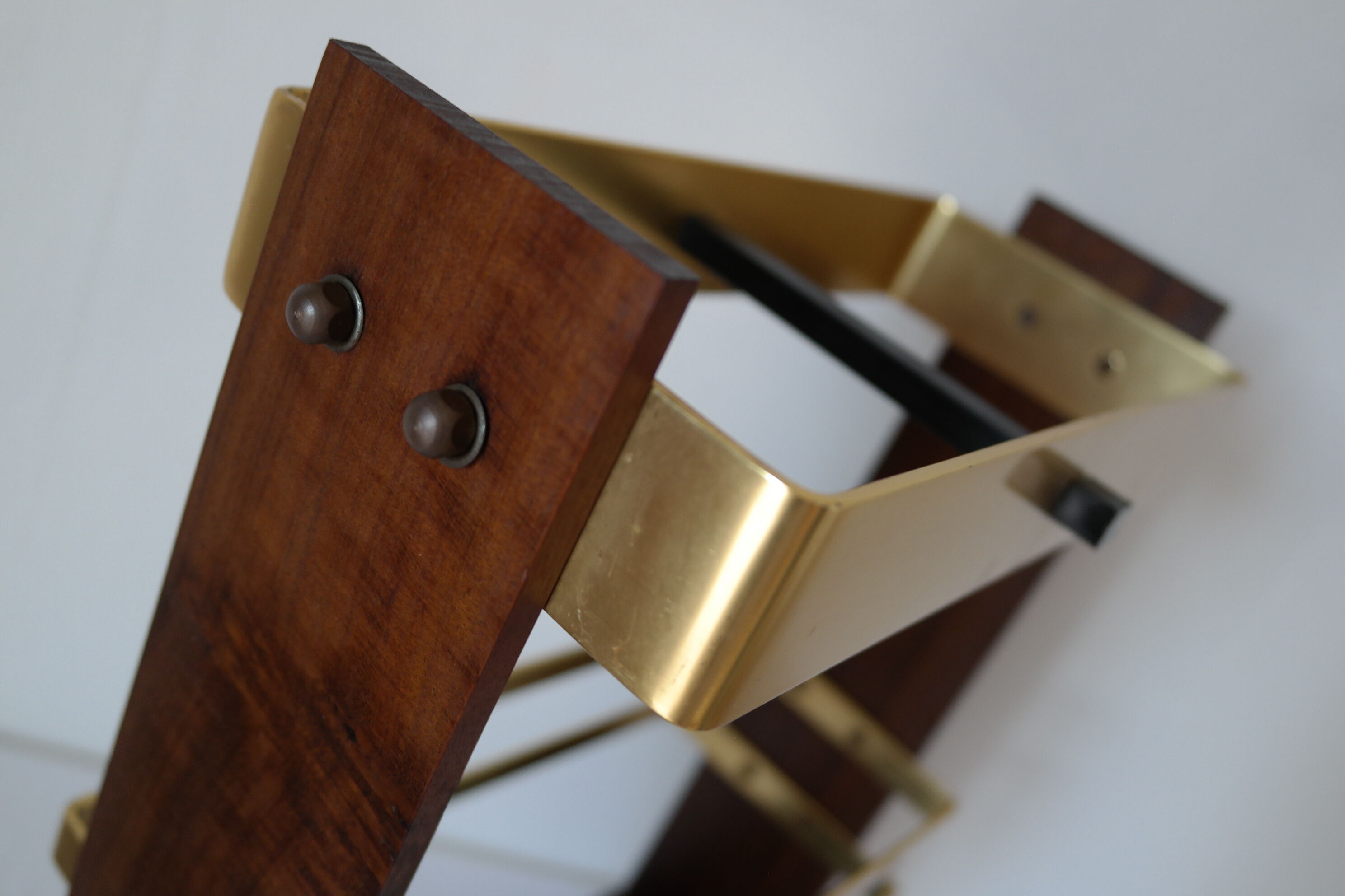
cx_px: 672
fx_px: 1345
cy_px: 448
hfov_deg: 53.1
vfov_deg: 36.9
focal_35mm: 36
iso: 400
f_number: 3.5
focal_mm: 24
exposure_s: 1/50
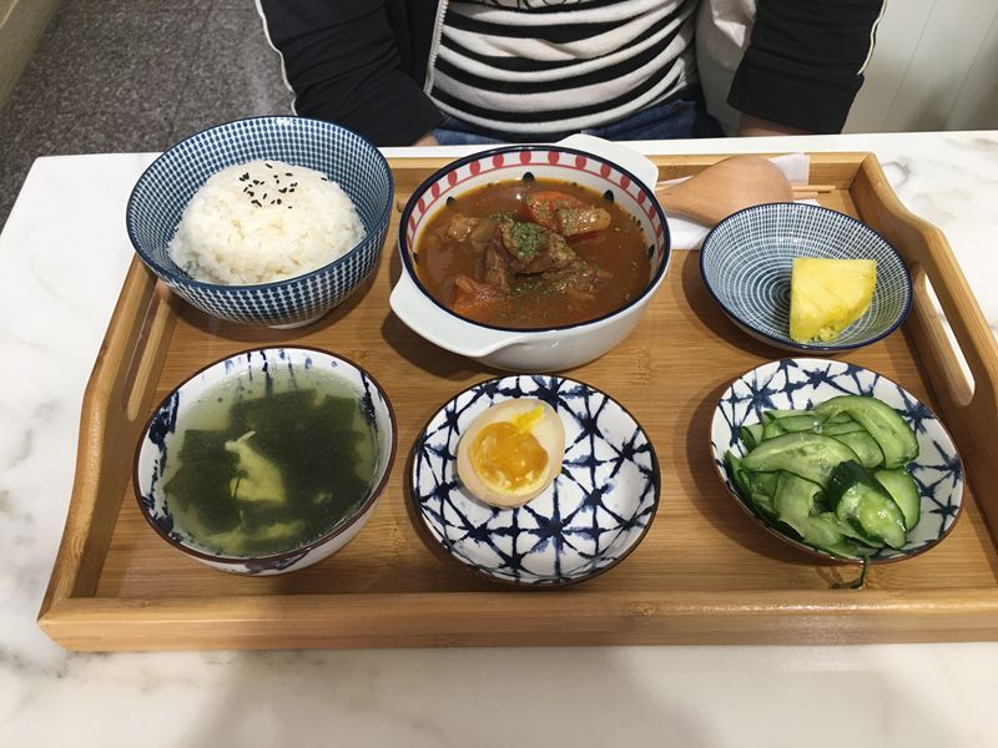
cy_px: 374
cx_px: 499
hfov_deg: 61.7
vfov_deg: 48.2
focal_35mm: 29
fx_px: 836
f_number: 2.2
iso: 40
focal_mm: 4.15
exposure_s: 1/30
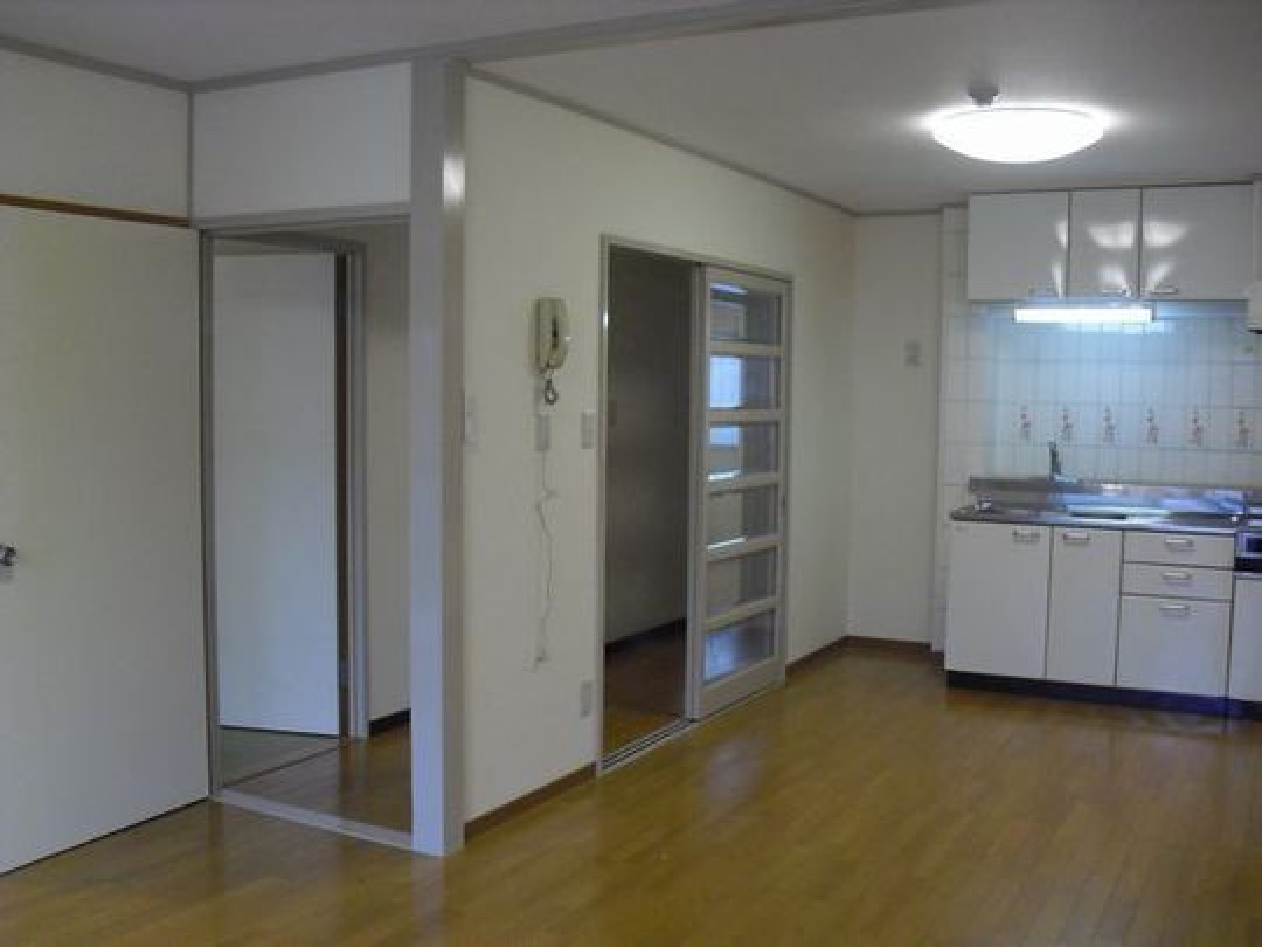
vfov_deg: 39.7
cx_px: 631
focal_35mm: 36
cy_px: 474
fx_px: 1312
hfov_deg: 51.4
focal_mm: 6.3
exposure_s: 1/100
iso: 400
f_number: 3.1
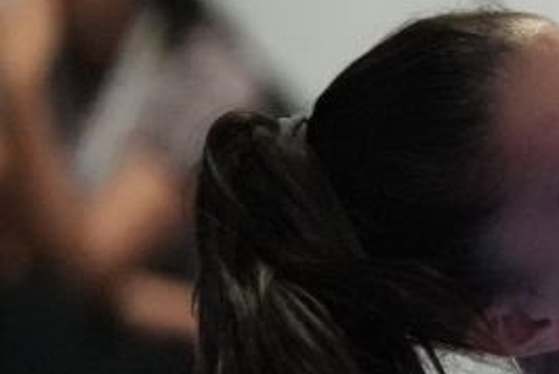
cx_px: 1740
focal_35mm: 1054
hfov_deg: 1.9
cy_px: 19
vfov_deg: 1.3
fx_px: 16384
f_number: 2.8
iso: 10000
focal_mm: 156
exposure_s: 1/800
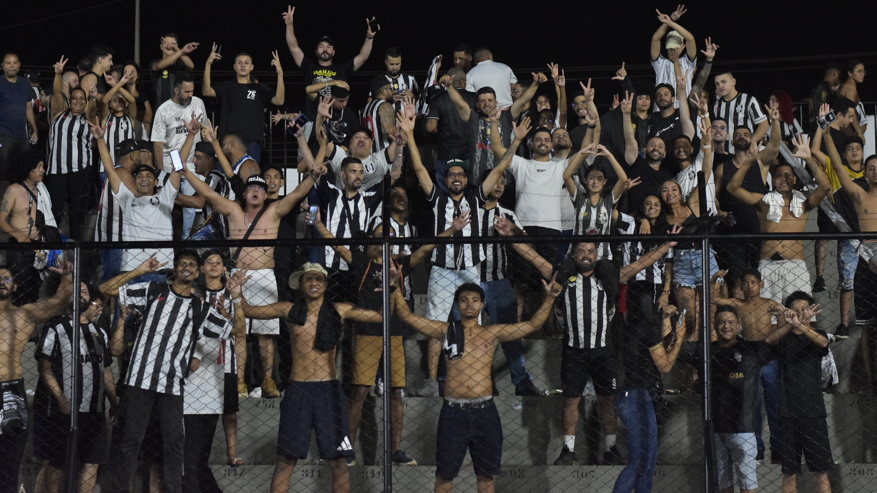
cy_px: 245
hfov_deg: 26.9
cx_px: 439
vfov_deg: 15.3
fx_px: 1837
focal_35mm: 79
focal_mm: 50
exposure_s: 1/200
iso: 2000
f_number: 2.8
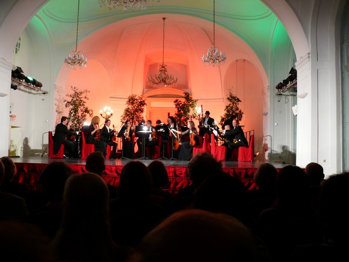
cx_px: 174
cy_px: 131
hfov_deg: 52.6
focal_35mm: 35
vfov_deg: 40.7
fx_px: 353
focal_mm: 7.4
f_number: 2.8
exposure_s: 1/8
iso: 200
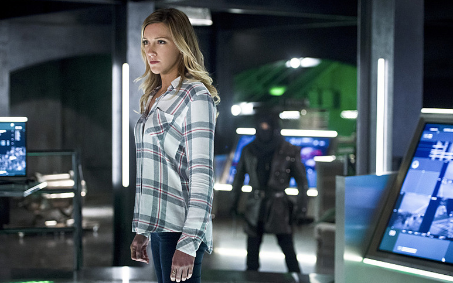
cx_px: 225
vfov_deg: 18.1
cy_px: 149
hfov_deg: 28.6
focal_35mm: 72
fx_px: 889
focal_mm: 70
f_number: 2.8
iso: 3200
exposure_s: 1/80
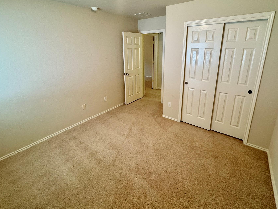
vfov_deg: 73.9
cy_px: 83
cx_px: 141
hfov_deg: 91.0
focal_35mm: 17
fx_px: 137
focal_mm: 2.22
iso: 200
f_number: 2.2
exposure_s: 1/60
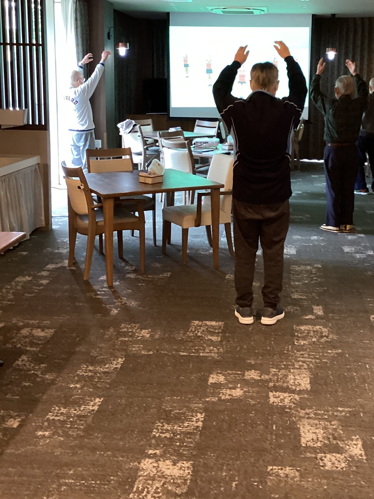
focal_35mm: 45
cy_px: 180
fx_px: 648
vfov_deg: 41.7
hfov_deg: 32.0
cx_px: 238
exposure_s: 1/40
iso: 320
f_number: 2.4
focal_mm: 3.3
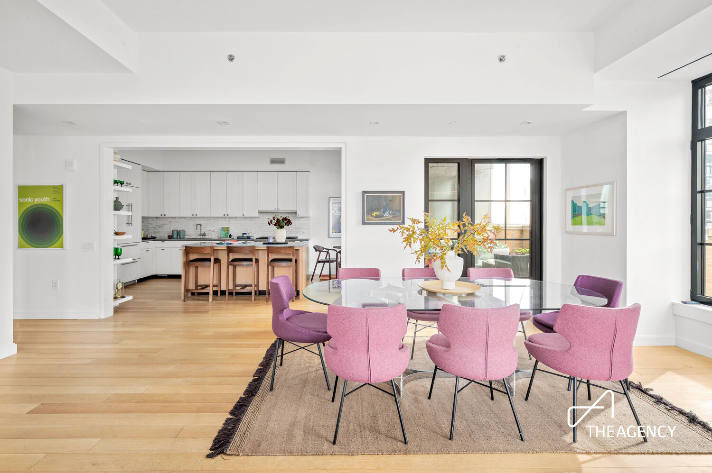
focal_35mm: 16
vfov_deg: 73.7
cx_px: 356
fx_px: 316
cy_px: 236
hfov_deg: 96.8
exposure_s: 1/2.5
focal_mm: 16
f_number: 11
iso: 250
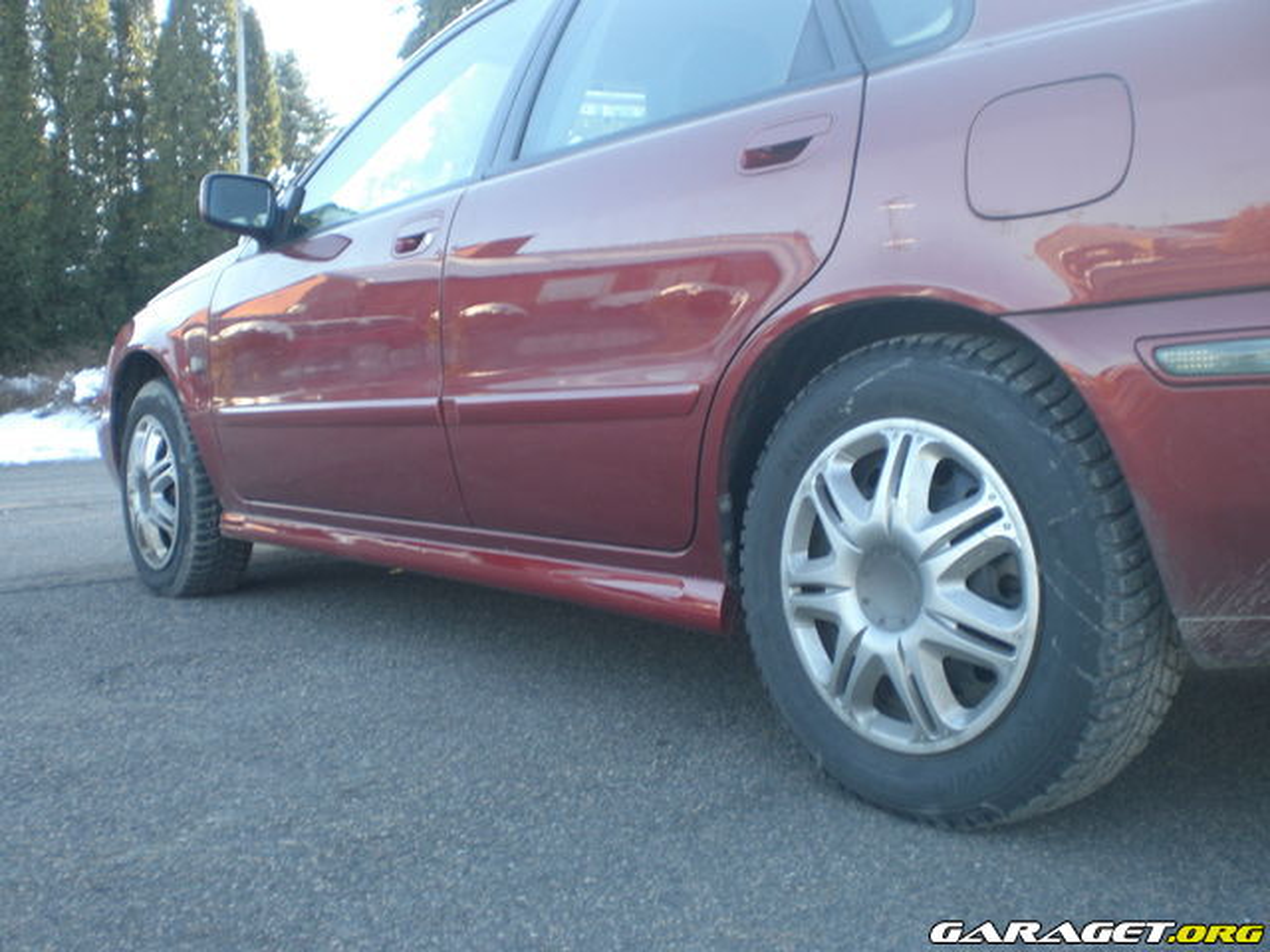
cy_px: 476
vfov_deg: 37.7
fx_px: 1394
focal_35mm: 38
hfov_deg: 49.0
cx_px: 635
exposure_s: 1/100
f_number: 3.1
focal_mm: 6.3
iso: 100
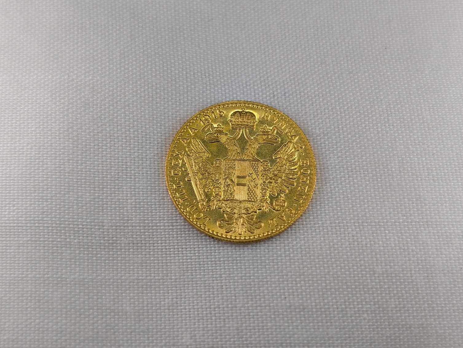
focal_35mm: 49
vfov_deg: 29.8
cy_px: 174
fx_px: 656
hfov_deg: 38.9
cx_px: 232
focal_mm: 6.9
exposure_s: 1/824
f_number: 1.68
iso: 22
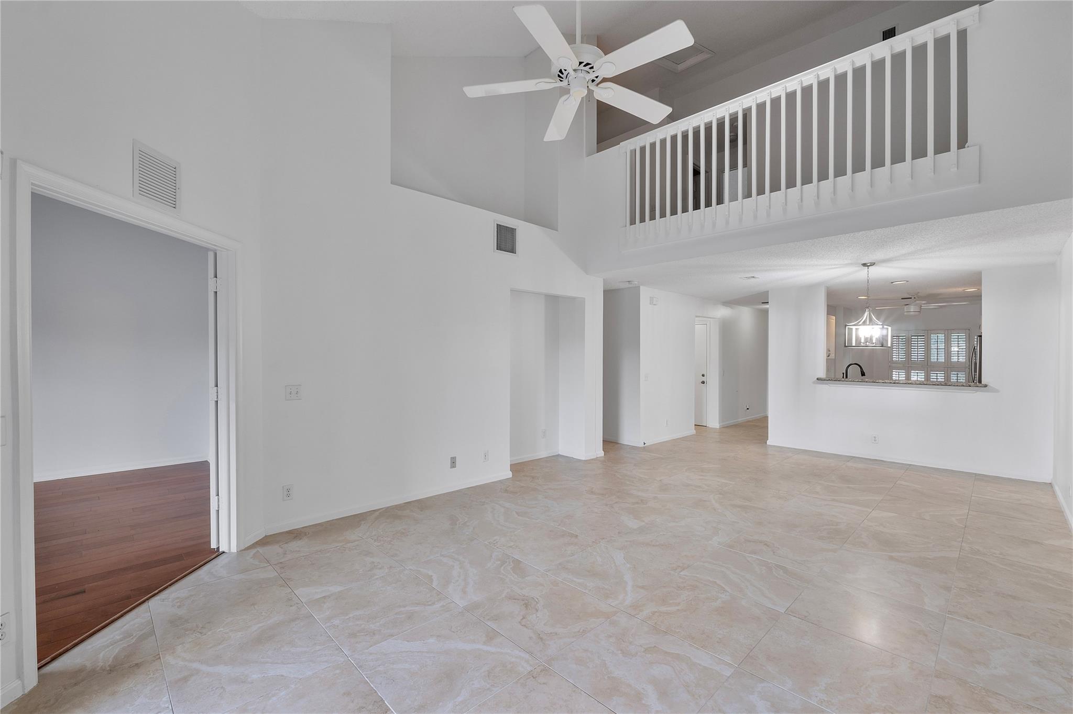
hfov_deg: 100.4
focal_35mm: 15
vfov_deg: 77.3
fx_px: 447
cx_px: 536
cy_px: 357
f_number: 11
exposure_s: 1/2.5
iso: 160
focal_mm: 10
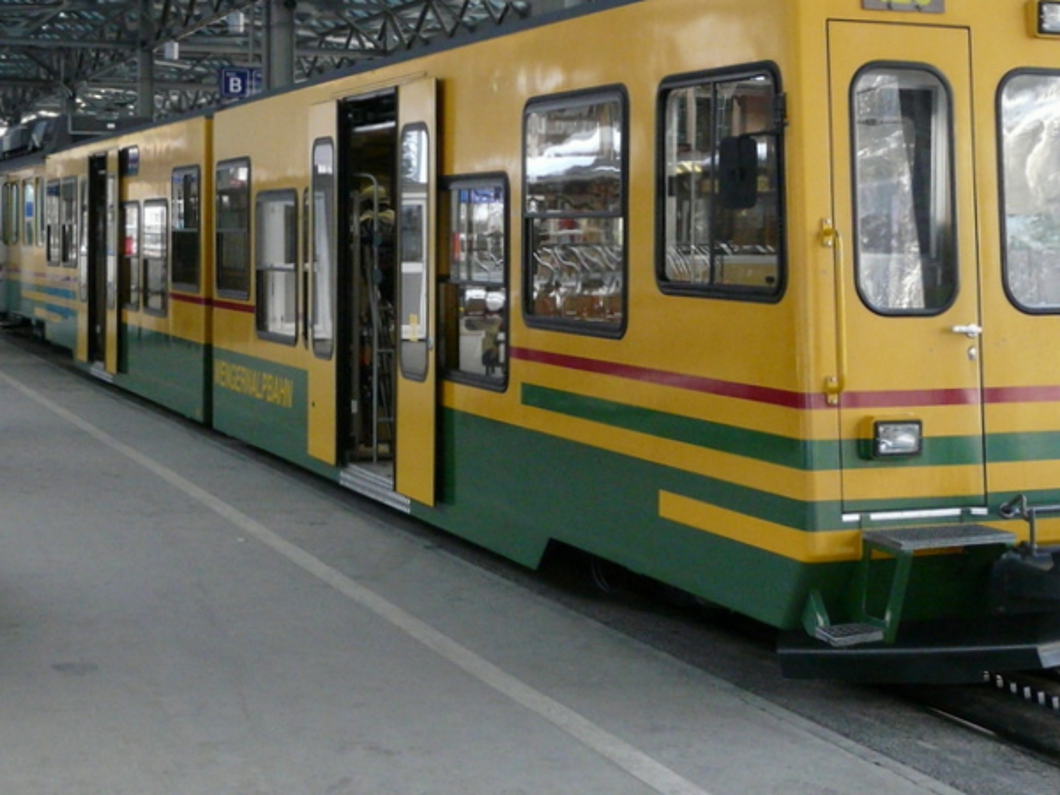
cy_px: 270
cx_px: 703
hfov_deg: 29.6
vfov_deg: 22.5
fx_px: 1990
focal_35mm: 65
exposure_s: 1/160
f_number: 3.2
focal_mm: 6.4
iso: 320
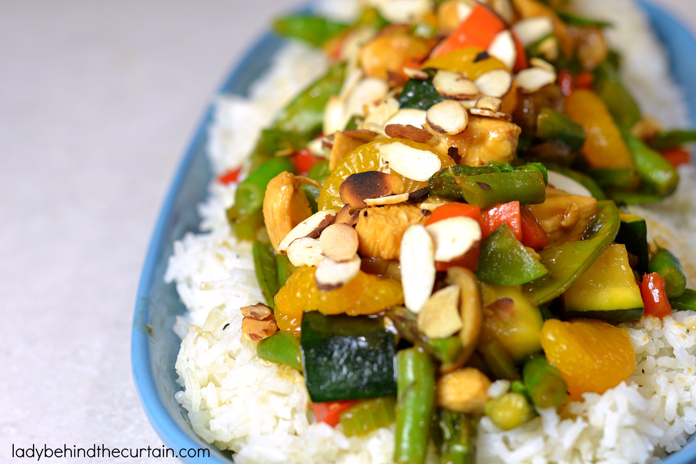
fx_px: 1450
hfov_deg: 27.0
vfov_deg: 18.2
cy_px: 232
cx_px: 348
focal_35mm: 75
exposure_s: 1/13
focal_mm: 50
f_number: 4.5
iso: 100
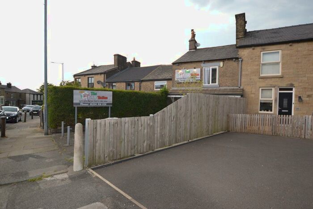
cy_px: 104
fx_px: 130
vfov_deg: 77.3
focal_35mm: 15
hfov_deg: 100.4
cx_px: 156
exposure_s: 1/200
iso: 100
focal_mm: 10
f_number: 4
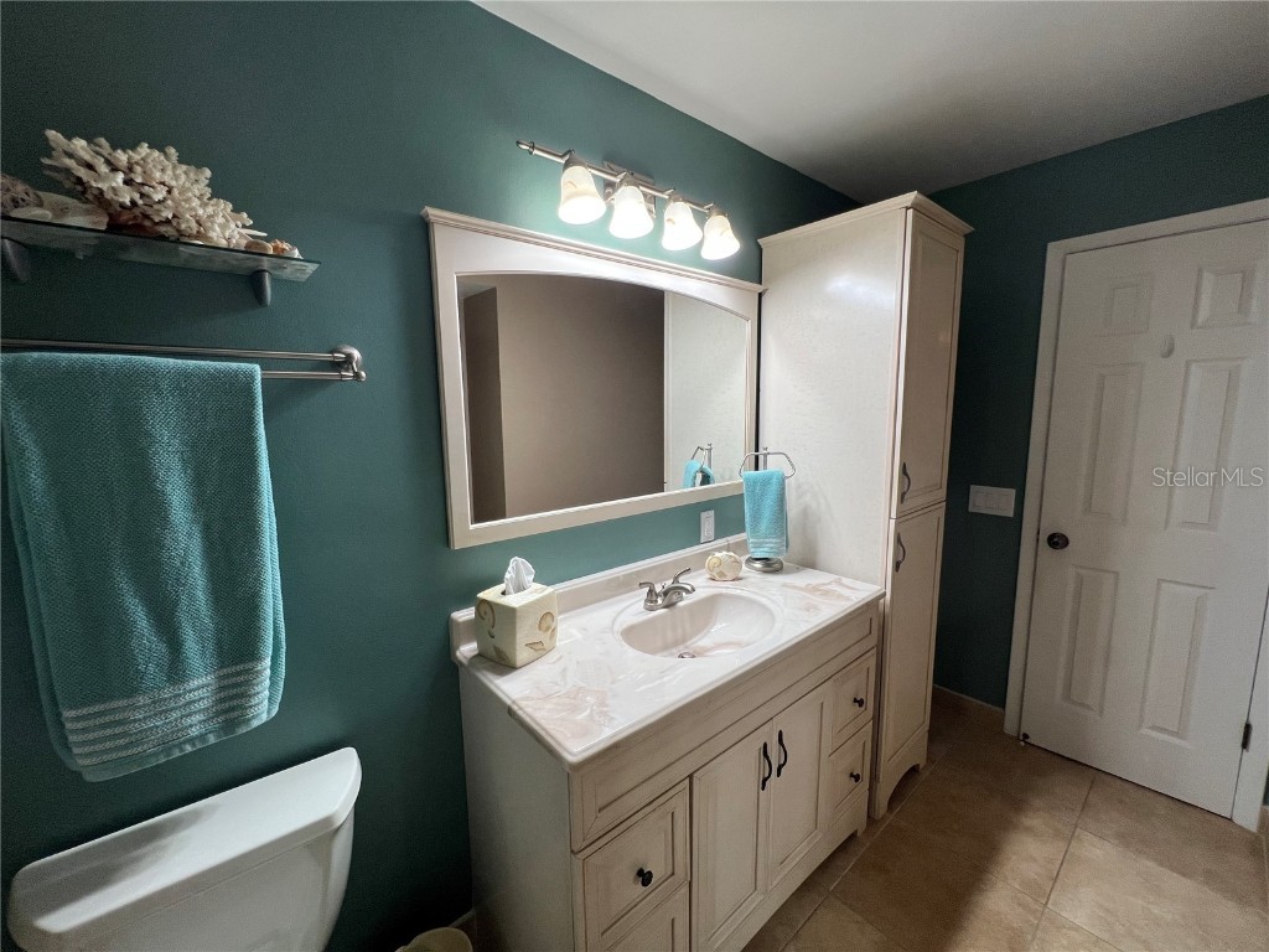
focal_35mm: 13
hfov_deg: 106.2
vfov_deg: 89.9
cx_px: 634
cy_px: 476
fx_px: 477
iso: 80
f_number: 1.8
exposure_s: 1/120
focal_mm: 1.57
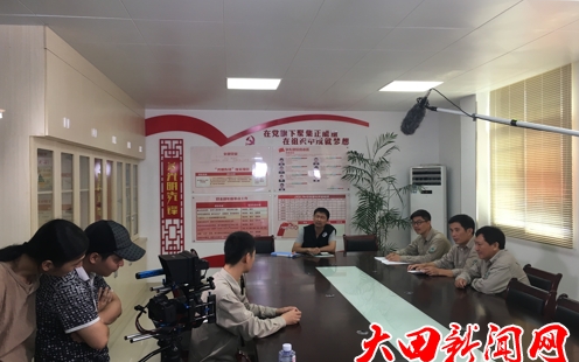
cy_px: 184
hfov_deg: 61.2
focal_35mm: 31
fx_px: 489
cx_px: 290
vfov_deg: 40.6
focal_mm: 4.15
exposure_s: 1/33
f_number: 2.2
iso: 32
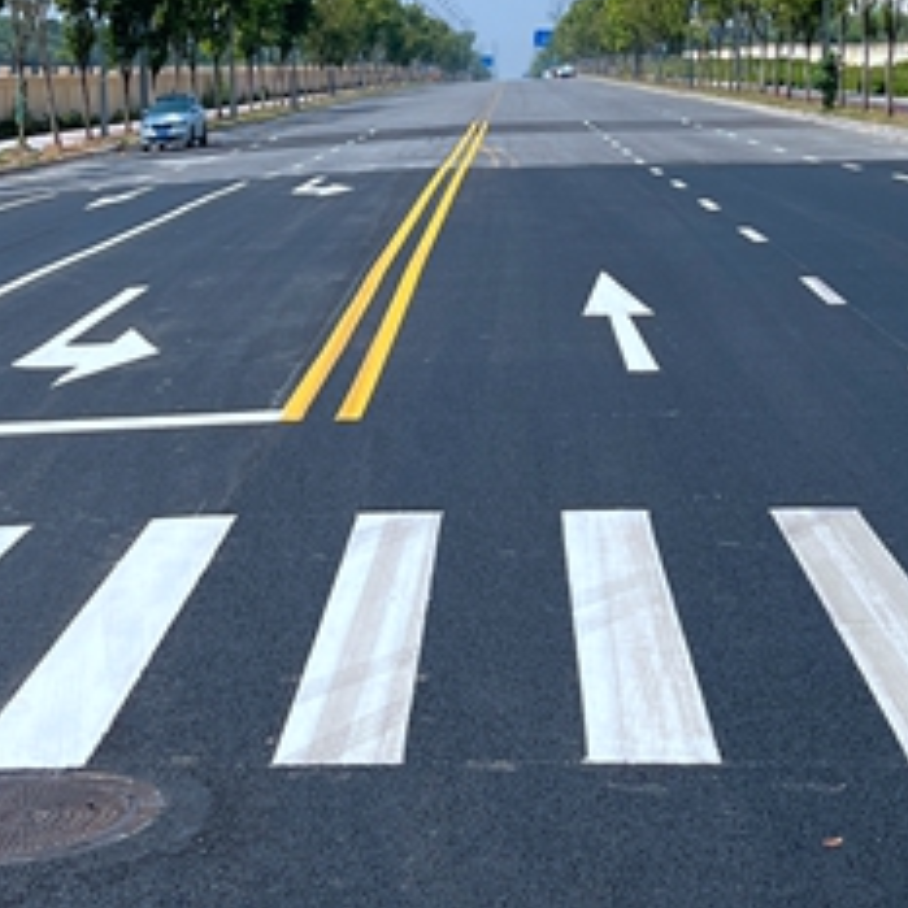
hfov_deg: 21.9
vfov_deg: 19.5
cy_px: -401
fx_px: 2344
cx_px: 522
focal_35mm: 79
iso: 50
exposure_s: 1/5076
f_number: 1.5
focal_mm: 5.7
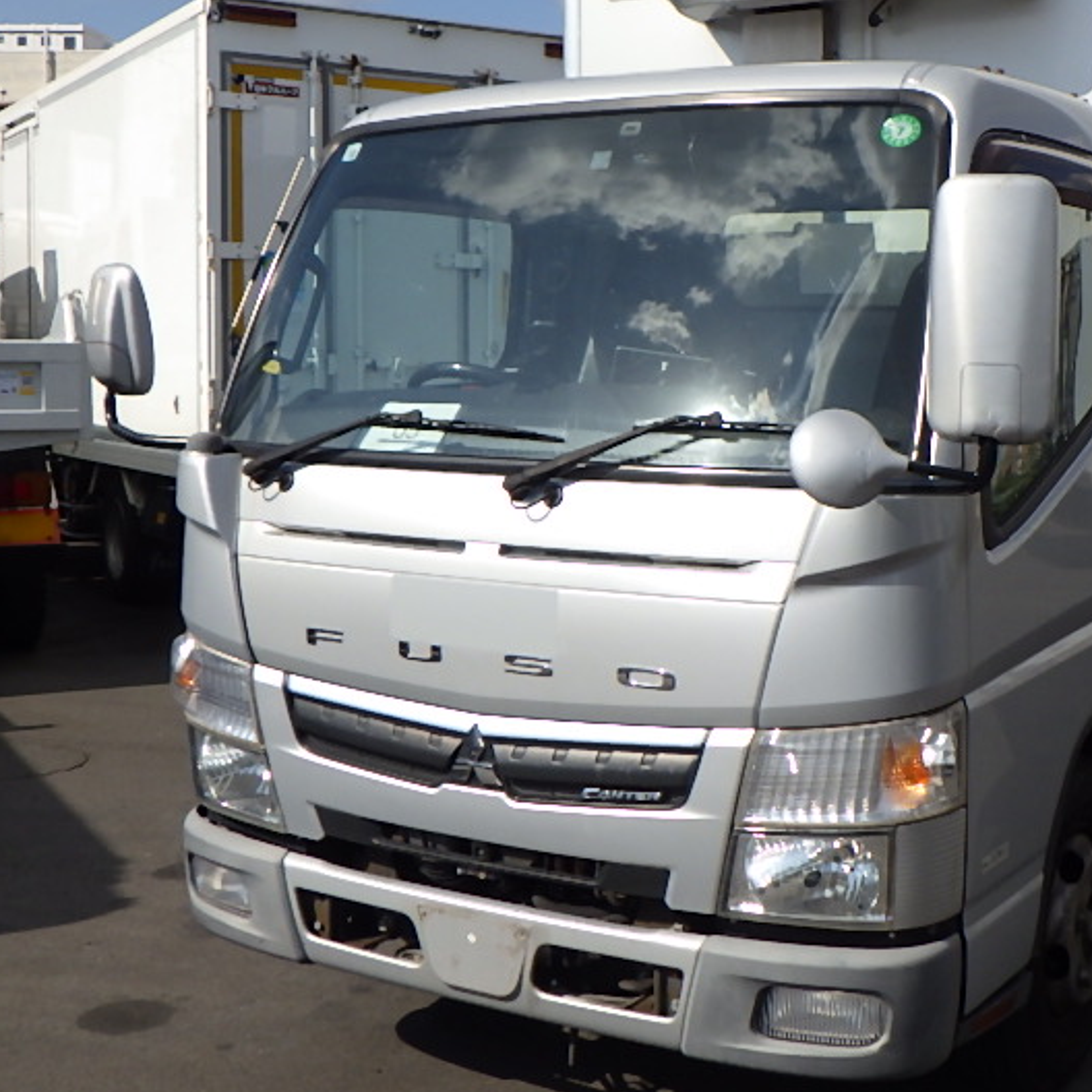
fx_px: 1713
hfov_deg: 35.0
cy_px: 412
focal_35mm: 48
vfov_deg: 35.2
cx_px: 736
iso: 125
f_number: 4.2
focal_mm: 5
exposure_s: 1/1500
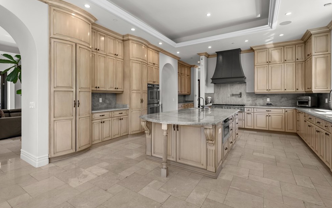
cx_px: 160
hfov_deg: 94.3
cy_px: 108
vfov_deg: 68.0
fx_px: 154
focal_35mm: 17
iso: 800
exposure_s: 1/15
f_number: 8
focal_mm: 16
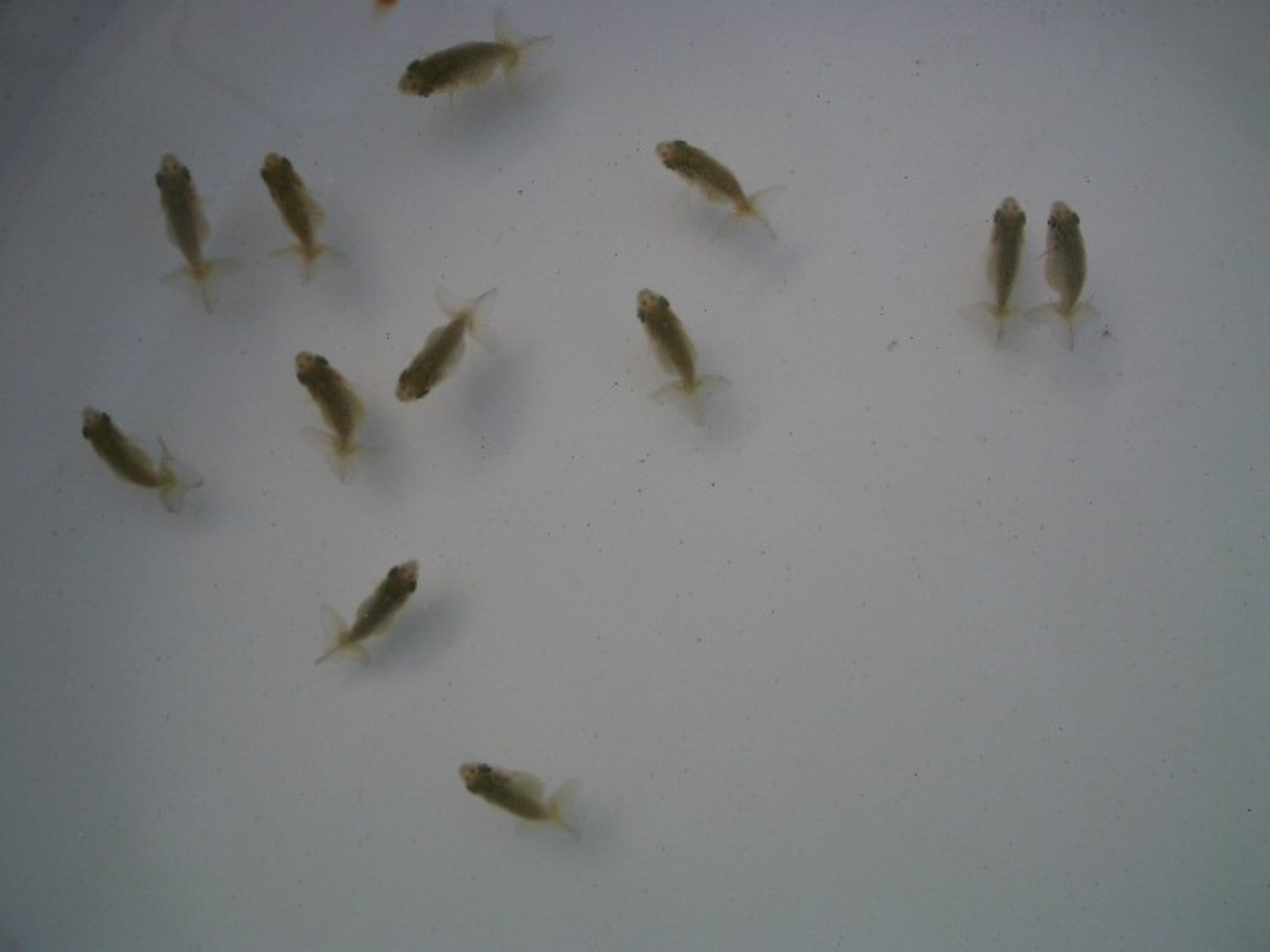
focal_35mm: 35
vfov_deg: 40.7
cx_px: 635
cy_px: 476
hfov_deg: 52.6
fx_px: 1284
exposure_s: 1/1250
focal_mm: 5.8
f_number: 4.3
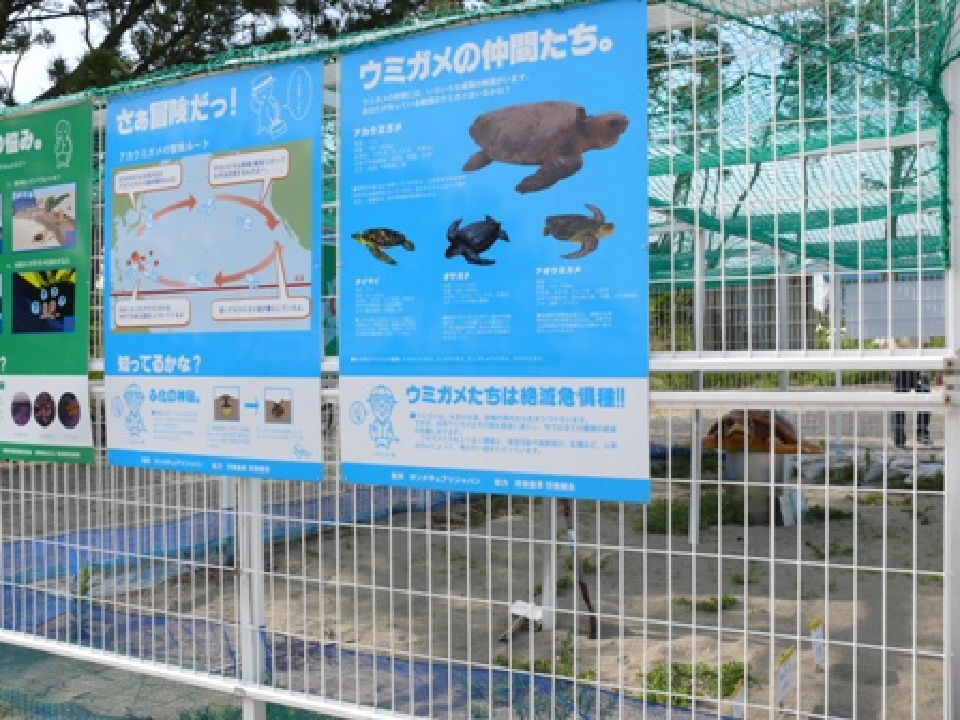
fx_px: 1109
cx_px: 480
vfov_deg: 36.0
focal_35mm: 40
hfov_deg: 46.8
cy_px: 360
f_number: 5.6
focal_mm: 8.4
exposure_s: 1/250
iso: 100
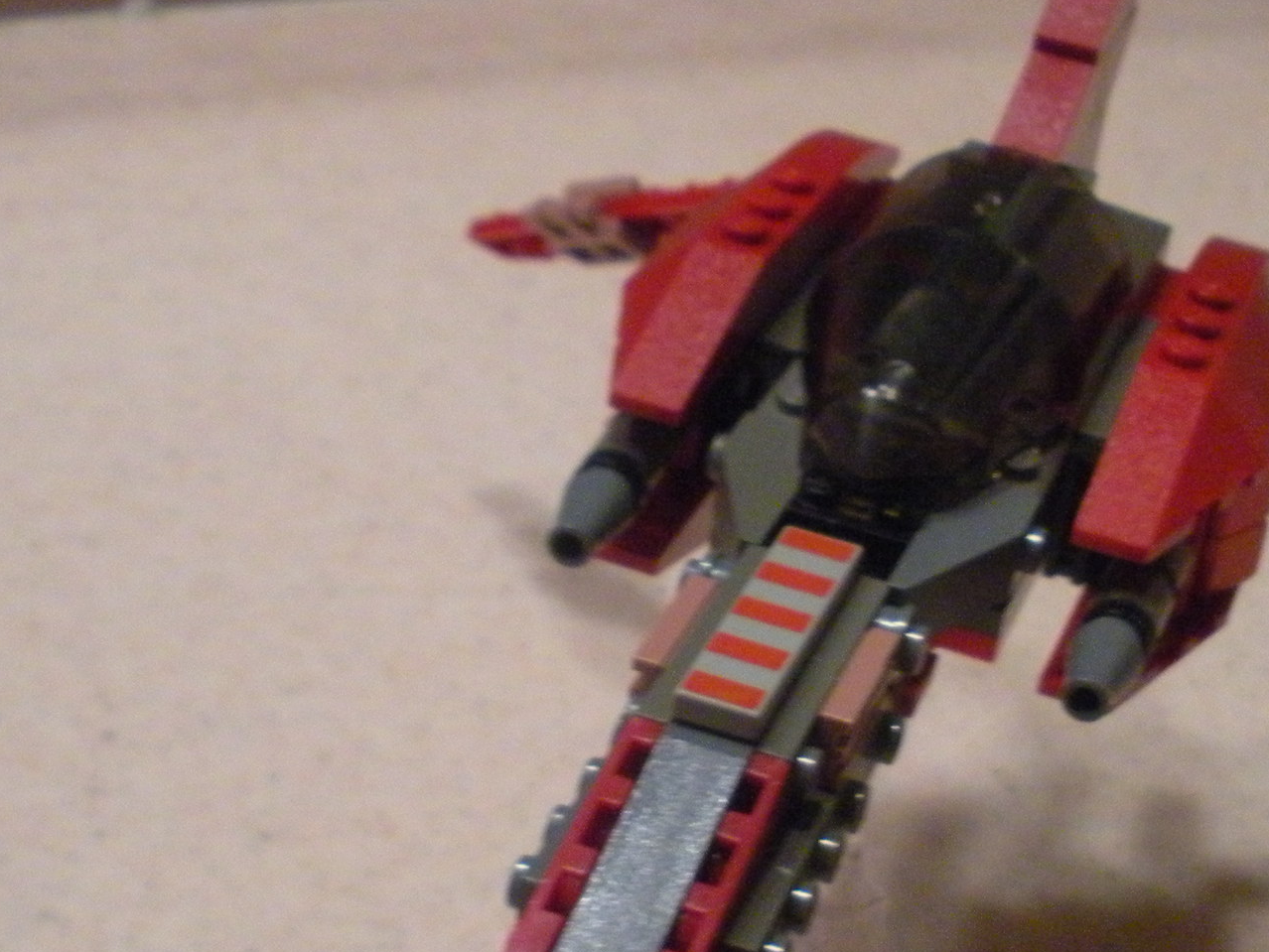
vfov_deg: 20.2
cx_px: 807
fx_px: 2677
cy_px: 564
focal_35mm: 73
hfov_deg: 26.6
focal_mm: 6.3
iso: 400
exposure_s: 1/40
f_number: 3.5
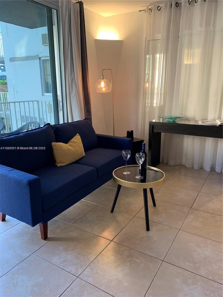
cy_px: 148
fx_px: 223
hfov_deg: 53.1
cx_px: 112
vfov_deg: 67.3
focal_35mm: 26
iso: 125
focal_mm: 4.25
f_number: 1.8
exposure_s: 1/60
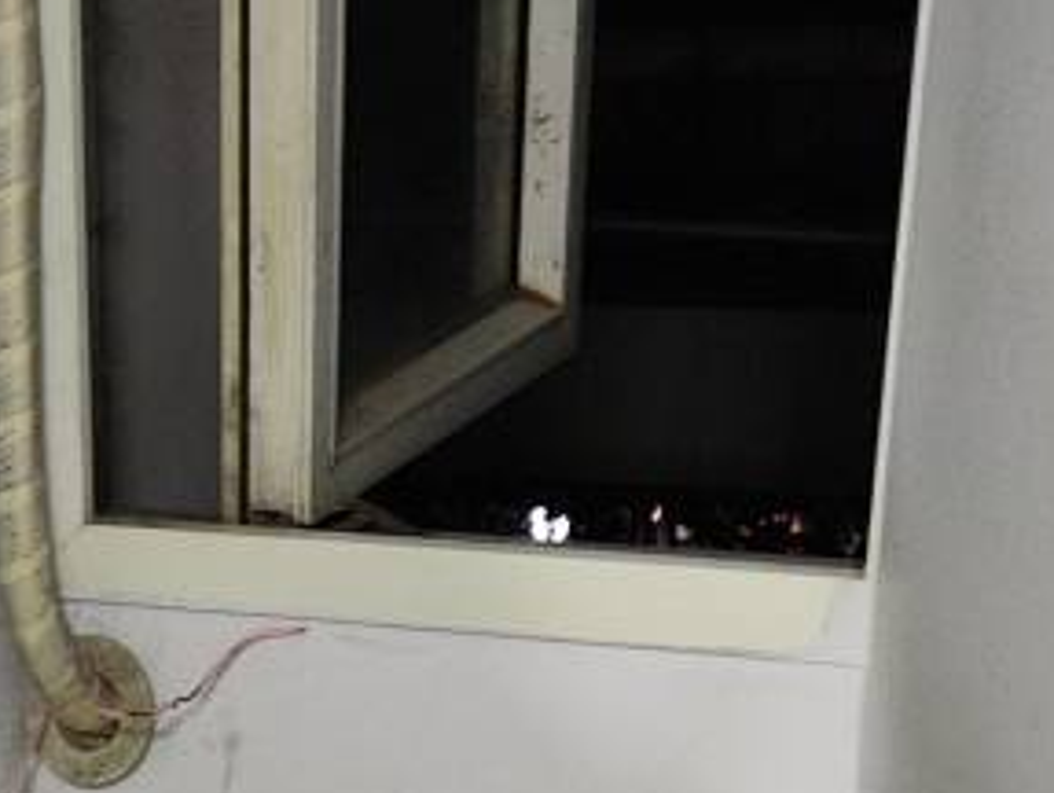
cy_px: 1011
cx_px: -253
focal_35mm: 89
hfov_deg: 20.4
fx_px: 2713
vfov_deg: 15.8
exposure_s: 1/33.3
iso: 510
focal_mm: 4.68
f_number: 1.8
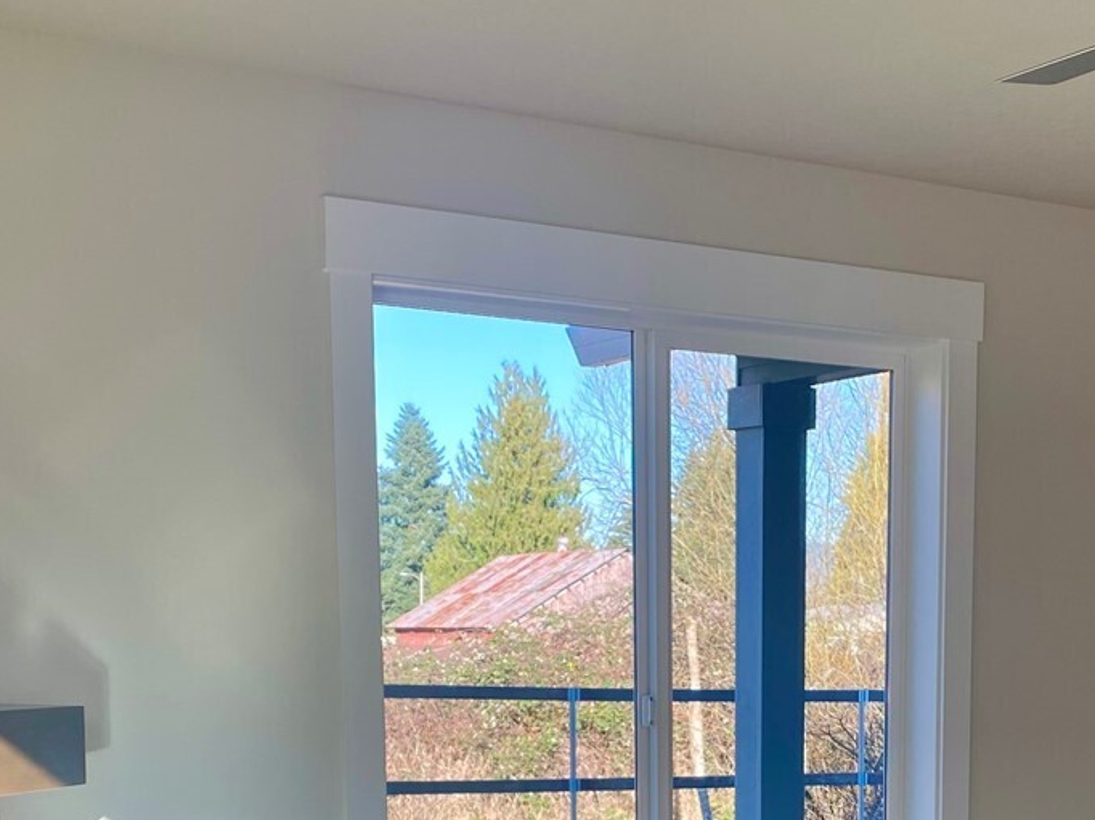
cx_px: 830
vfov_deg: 22.7
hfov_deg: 31.1
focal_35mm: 61
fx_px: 1929
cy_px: 889
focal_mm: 4.25
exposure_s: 1/238
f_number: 1.8
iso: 32
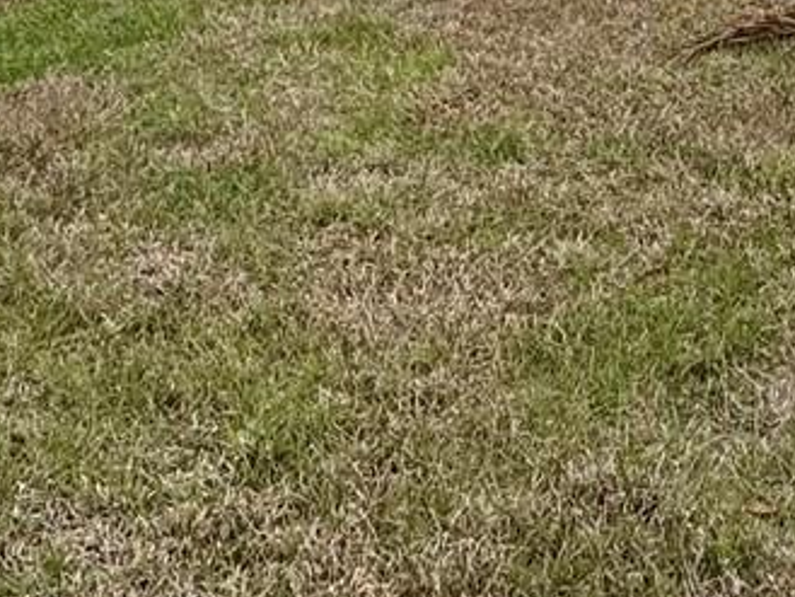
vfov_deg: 18.6
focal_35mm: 68
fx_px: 1562
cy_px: -353
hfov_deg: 28.0
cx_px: 626
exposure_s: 1/1927
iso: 50
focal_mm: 2.22
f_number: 2.2
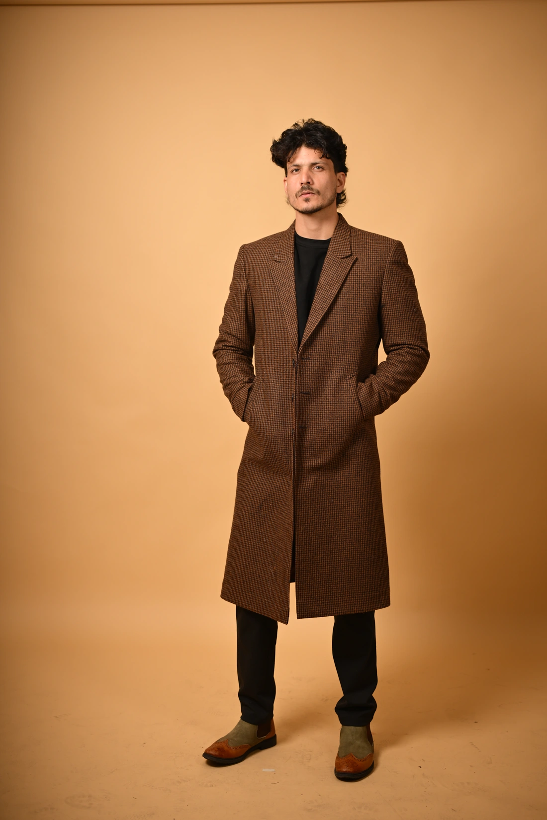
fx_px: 1139
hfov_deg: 27.0
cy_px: 410
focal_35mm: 50
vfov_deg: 39.6
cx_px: 274
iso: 160
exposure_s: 1/1000
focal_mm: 50
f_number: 2.2
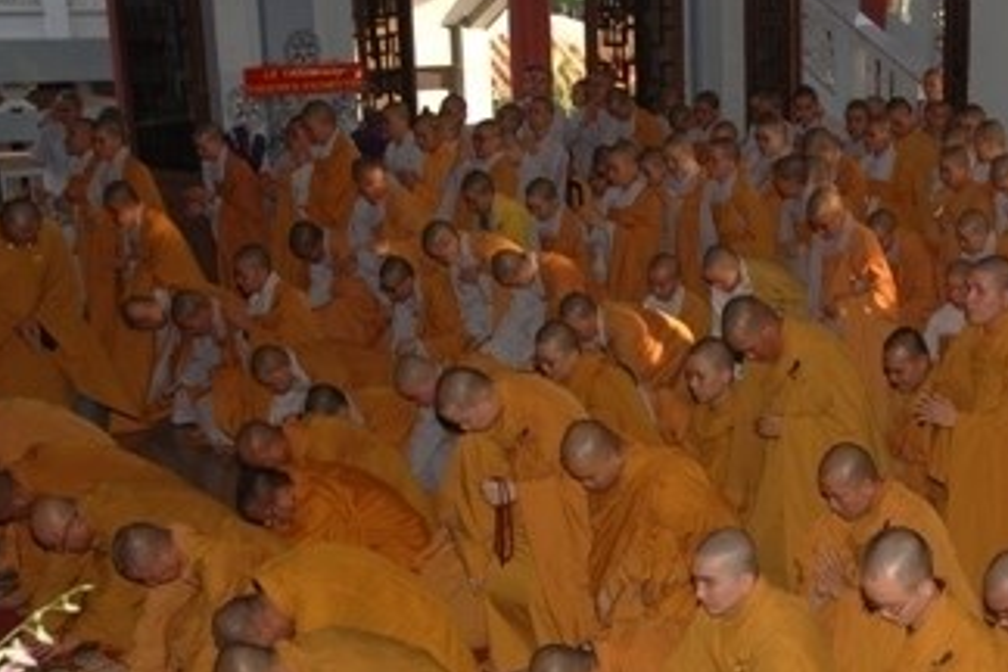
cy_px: 544
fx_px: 2071
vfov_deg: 18.2
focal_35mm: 74
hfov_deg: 26.4
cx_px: 908
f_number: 4
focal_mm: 25
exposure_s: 1/60
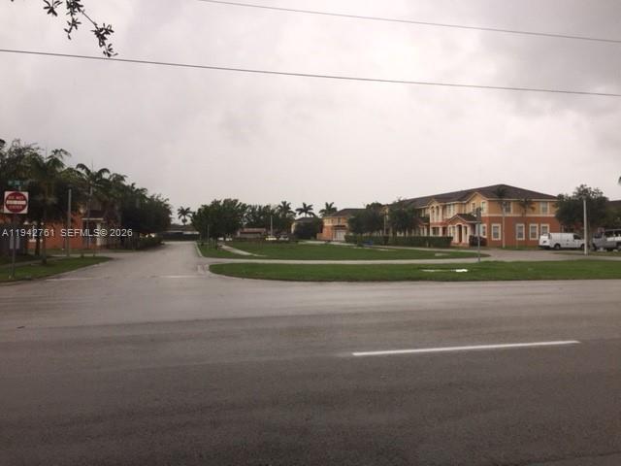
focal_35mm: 29
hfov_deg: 61.7
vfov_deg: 48.2
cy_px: 233
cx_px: 310
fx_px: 520
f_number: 2.2
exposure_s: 1/682
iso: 32
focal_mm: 4.15
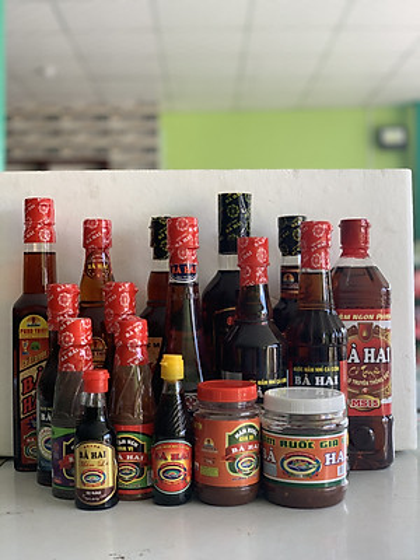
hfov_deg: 28.0
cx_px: 210
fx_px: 841
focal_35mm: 52
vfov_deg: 36.8
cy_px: 280
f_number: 2.4
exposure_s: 1/122
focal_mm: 6
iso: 50
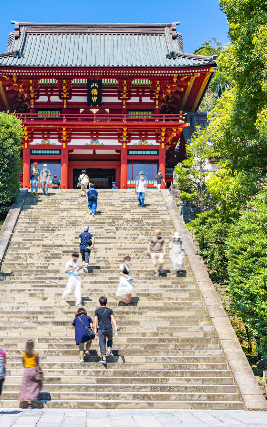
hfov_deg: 21.6
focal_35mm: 60
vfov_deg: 34.0
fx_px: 699
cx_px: 93
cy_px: 213
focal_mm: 39
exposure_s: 1/200
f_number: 8
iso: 100
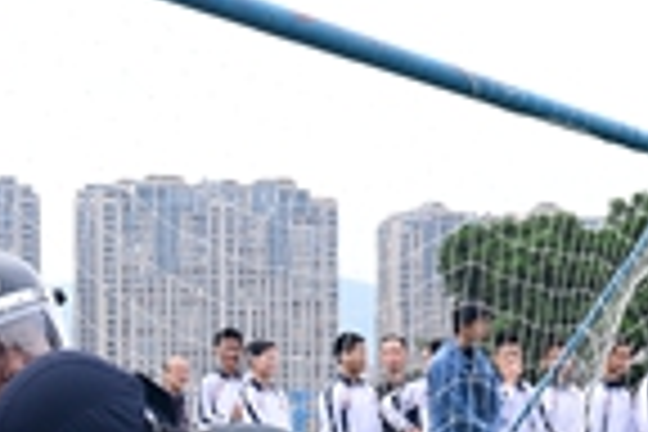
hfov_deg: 19.4
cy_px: 531
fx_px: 1854
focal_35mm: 103
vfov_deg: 12.9
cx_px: 58
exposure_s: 1/125
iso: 640
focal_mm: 27
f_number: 5.6
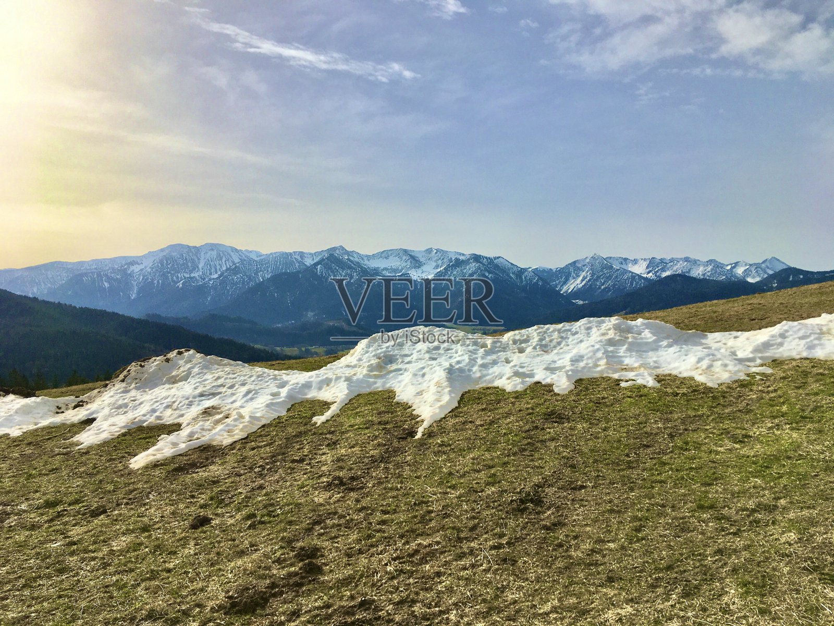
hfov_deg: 61.7
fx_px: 699
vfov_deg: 48.2
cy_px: 313
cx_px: 417
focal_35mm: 29
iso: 25
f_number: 2.2
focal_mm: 4.15
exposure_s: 1/4274
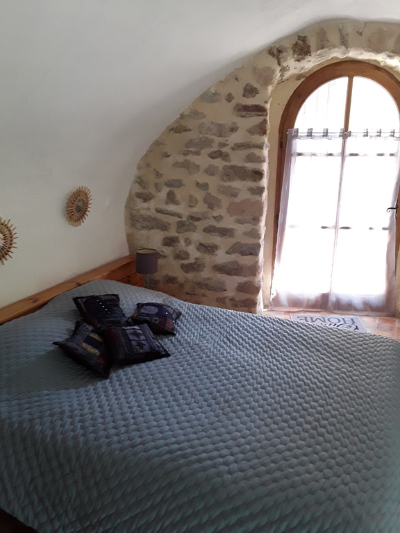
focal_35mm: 27
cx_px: 200
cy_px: 266
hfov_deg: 51.4
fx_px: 416
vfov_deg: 65.3
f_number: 1.9
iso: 160
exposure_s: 1/33
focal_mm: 2.91
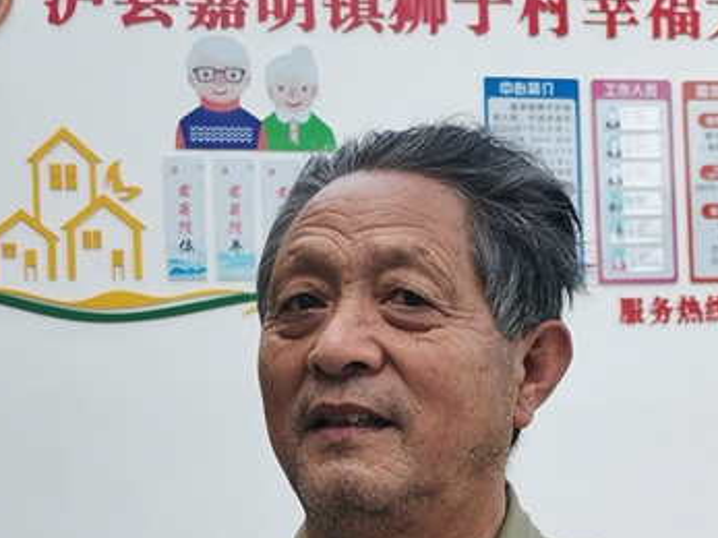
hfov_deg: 20.4
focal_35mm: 96
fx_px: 1991
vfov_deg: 15.3
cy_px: 430
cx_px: 474
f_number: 1.8
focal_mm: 4.75
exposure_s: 1/250
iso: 50
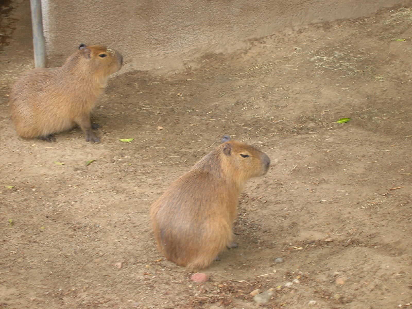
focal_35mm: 94
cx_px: 206
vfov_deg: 15.7
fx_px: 1118
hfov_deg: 20.9
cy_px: 154
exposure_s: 1/30
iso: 55
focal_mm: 15.7
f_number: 4.7
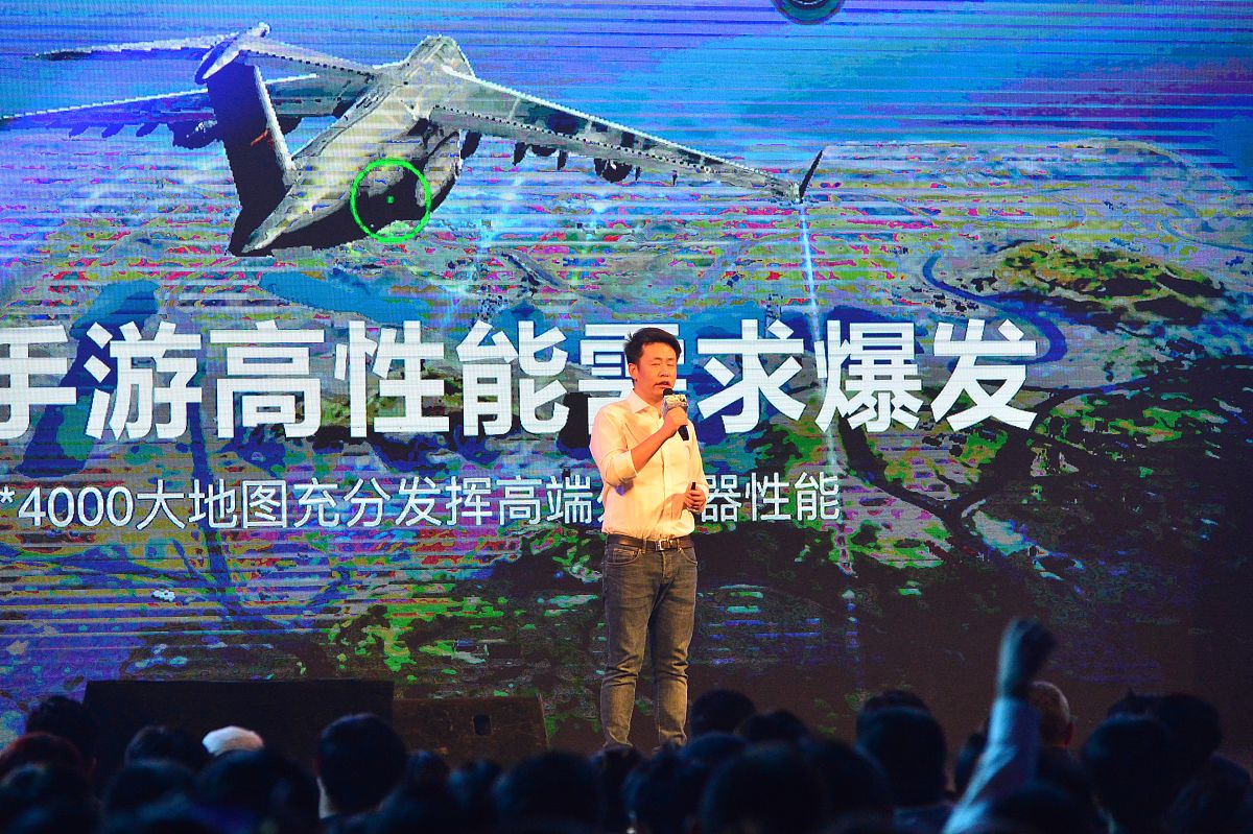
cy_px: 417
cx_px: 626
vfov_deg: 8.6
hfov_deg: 12.8
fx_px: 5566
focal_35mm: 160
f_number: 5.6
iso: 6400
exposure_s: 1/640
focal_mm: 160
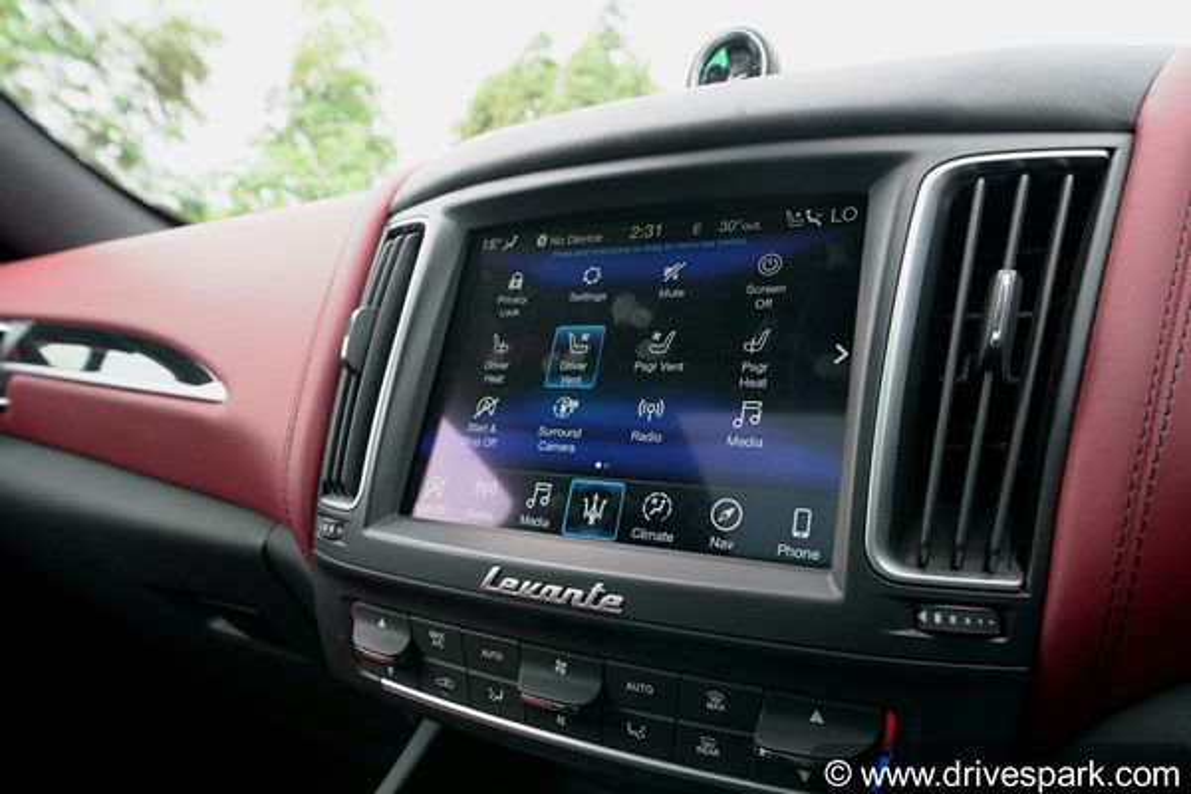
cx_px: 596
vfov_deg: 53.1
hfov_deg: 73.7
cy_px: 397
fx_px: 794
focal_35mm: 24
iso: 500
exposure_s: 1/100
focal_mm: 24
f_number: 8
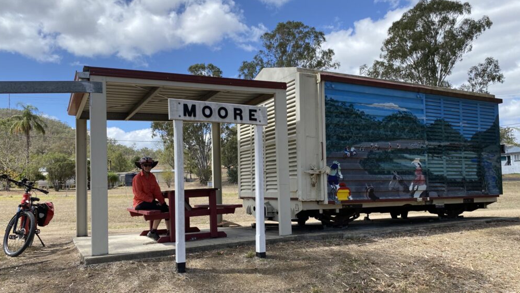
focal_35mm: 29
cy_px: 165
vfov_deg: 40.1
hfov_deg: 66.1
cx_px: 259
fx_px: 400
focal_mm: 4.25
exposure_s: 1/1585
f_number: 1.8
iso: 32
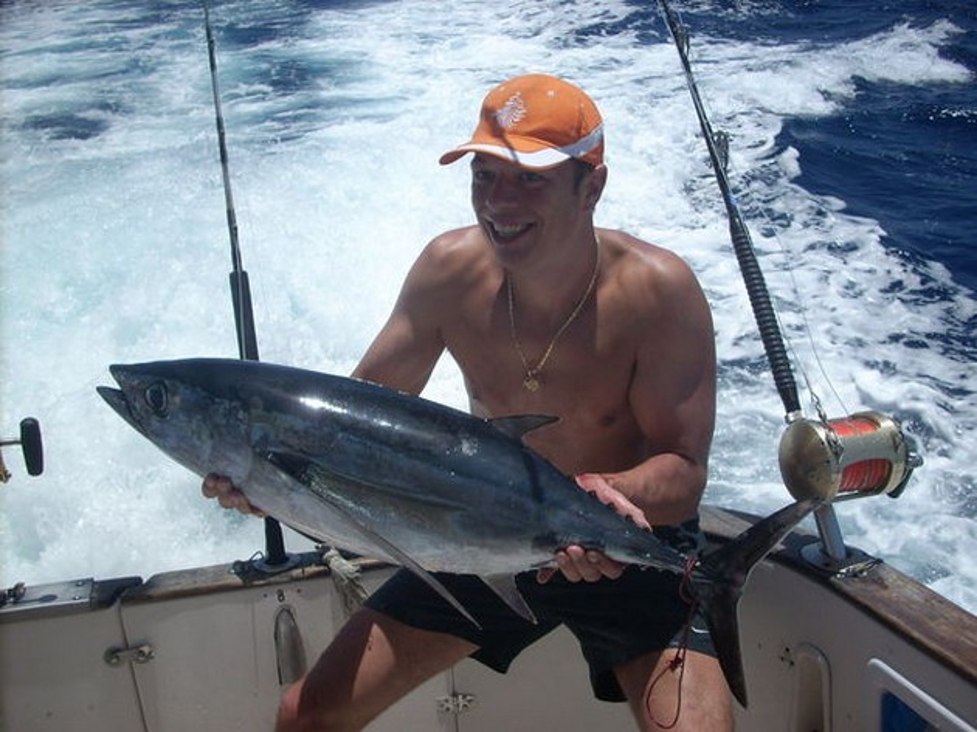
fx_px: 1044
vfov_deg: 38.6
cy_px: 366
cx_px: 488
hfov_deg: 50.2
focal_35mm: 37
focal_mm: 6.2
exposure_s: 1/546
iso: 64
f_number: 5.6
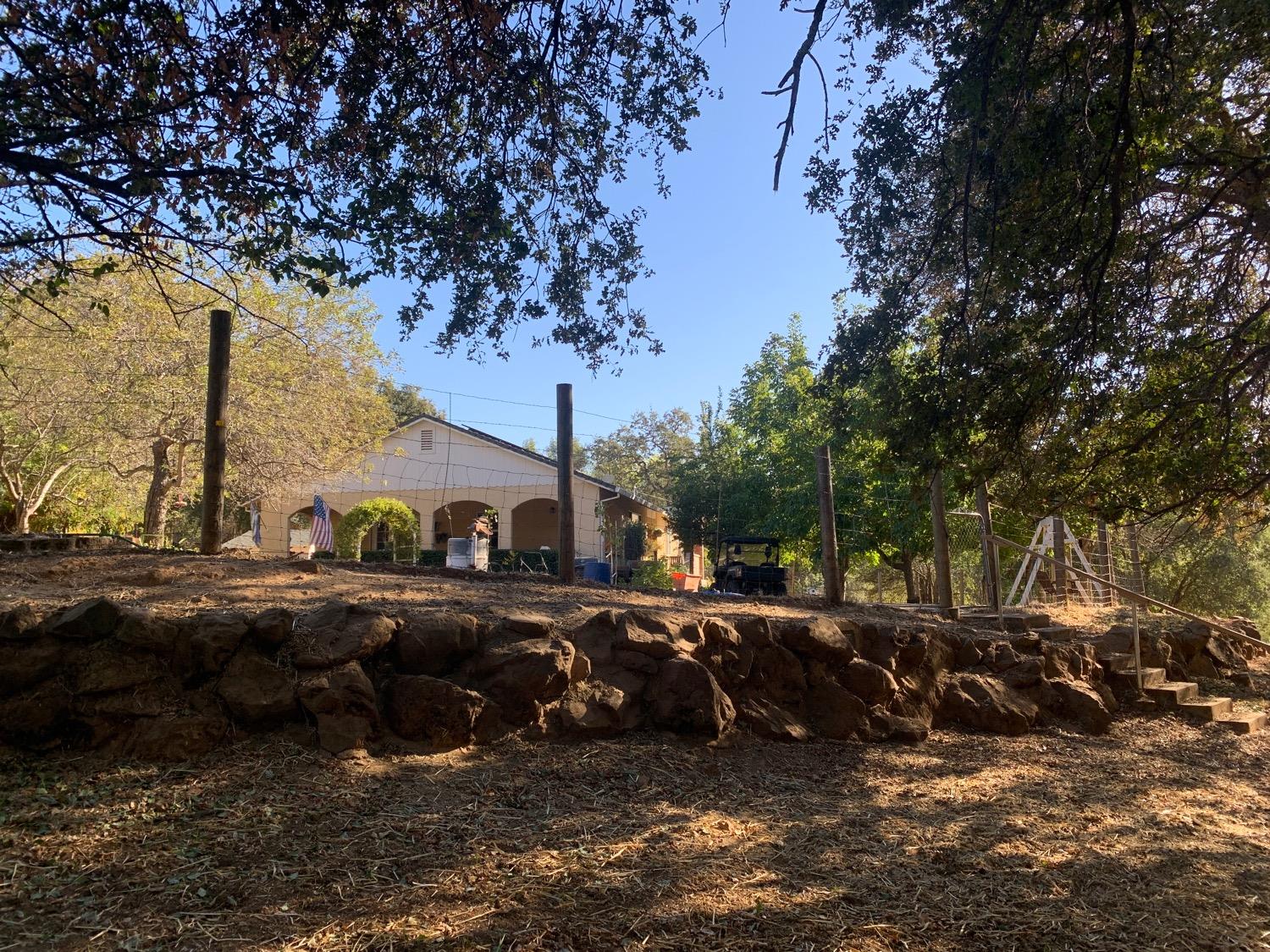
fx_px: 954
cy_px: 476
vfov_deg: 53.1
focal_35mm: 26
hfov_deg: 67.3
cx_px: 635
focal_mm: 4.25
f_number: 1.8
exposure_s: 1/549
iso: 25
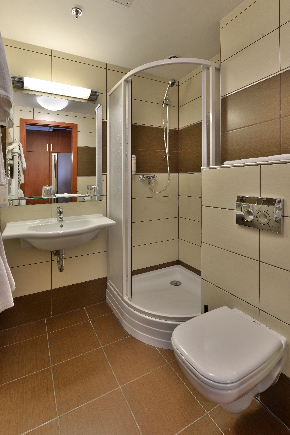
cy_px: 218
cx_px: 145
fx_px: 205
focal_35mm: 17
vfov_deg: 93.3
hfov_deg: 70.5
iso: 100
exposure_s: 1
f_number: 9
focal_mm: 17
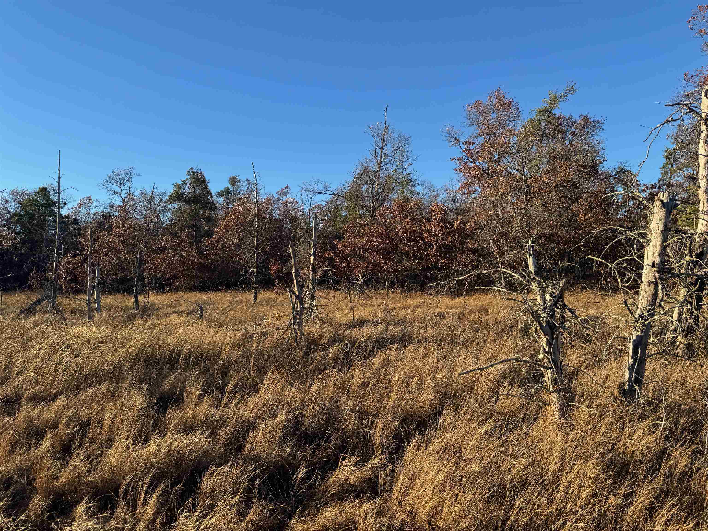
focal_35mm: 24
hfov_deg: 71.6
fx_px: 491
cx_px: 354
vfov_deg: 56.8
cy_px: 266
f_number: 1.78
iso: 80
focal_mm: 6.76
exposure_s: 1/1818
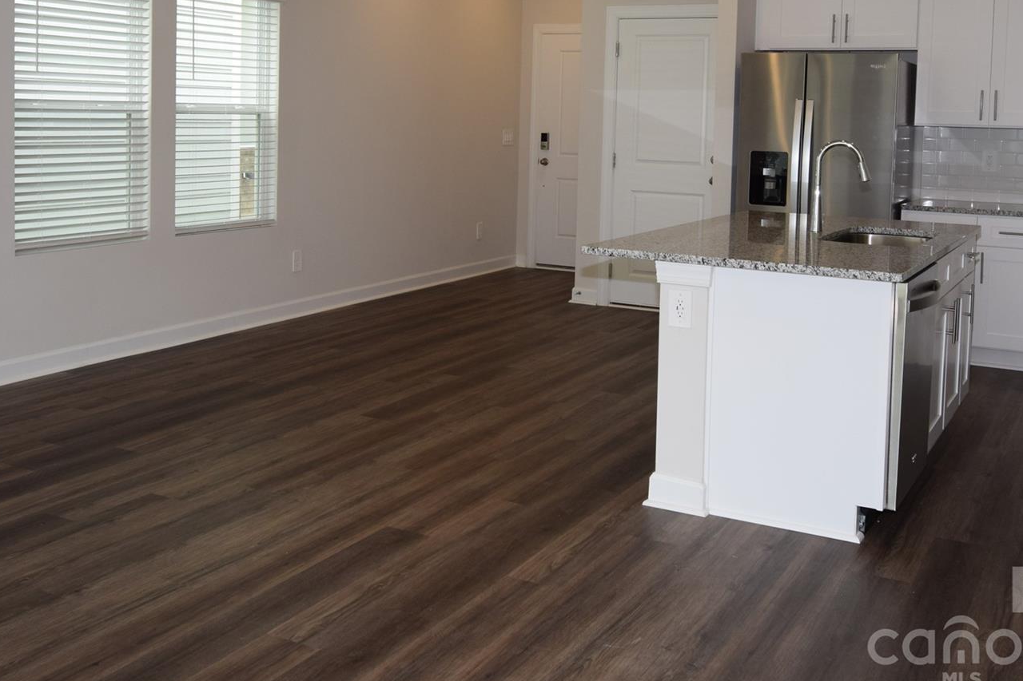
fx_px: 1159
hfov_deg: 47.6
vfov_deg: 32.2
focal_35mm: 41
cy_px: 172
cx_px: 501
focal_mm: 17
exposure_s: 1/125
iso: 400
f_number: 5.6
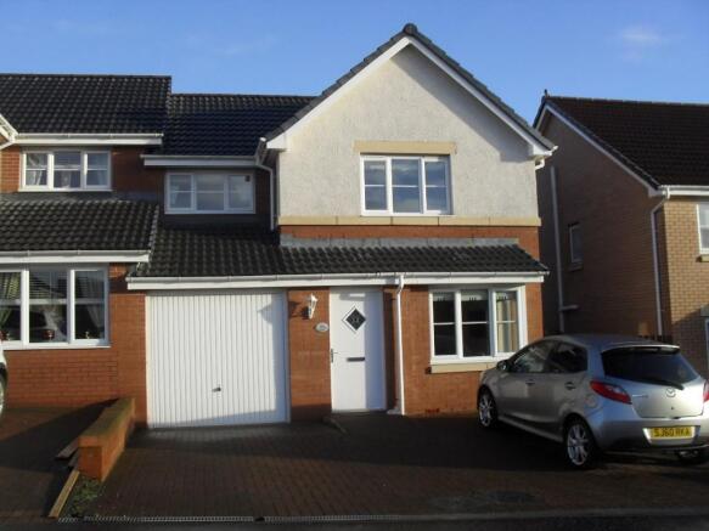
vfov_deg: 40.7
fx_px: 717
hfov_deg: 52.6
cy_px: 266
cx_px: 354
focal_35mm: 35
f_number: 8.4
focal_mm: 6.3
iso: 100
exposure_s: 1/90
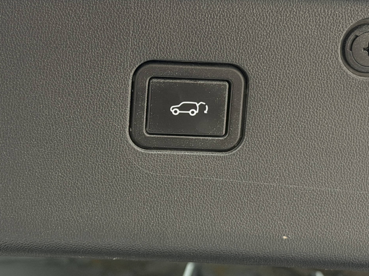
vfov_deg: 14.4
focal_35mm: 103
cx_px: 174
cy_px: 111
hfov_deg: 19.1
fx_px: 1098
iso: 64
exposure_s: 1/121
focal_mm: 6.76
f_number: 1.78
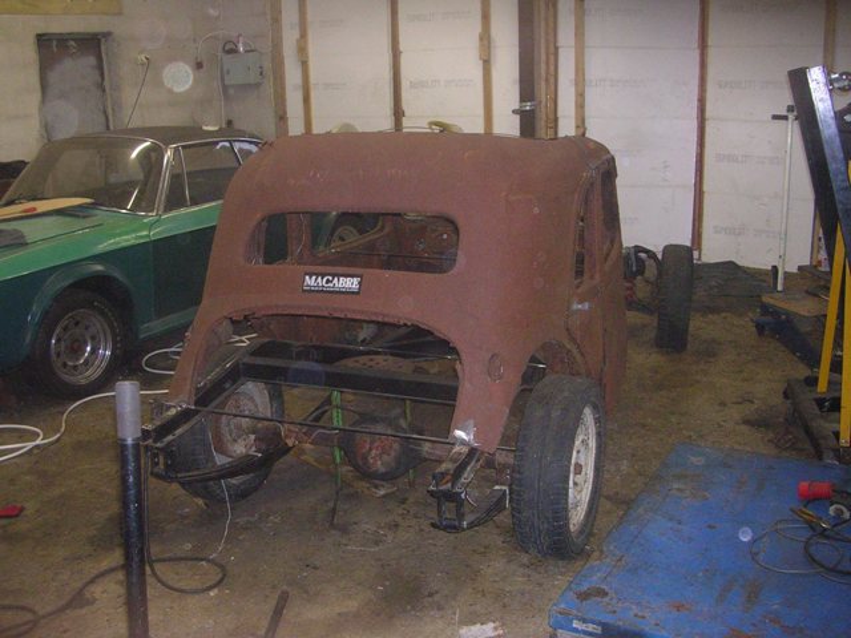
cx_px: 426
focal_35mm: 38
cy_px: 319
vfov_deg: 37.7
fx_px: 934
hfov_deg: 49.0
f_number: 2.8
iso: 200
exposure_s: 1/60.1
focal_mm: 5.8
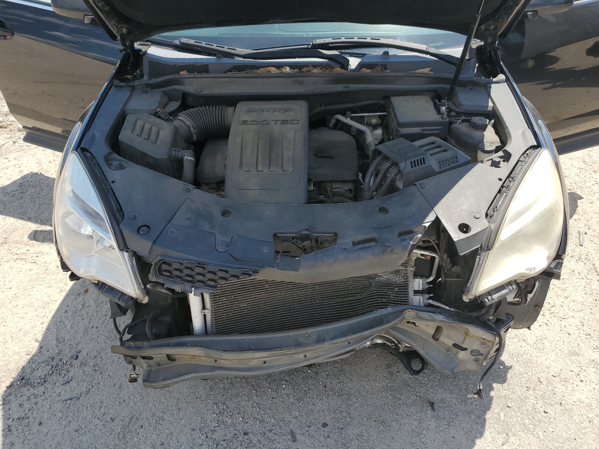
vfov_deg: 53.1
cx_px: 300
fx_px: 450
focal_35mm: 26
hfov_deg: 67.3
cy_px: 224
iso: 50
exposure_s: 1/1667
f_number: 1.5
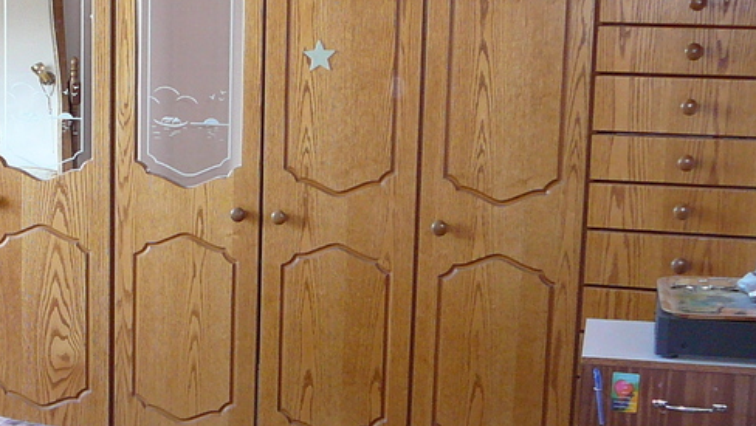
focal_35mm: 80
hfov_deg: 25.5
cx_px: 40
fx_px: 1604
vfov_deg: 15.1
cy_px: 299
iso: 160
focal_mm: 5.2
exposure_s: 1/30
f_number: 2.8
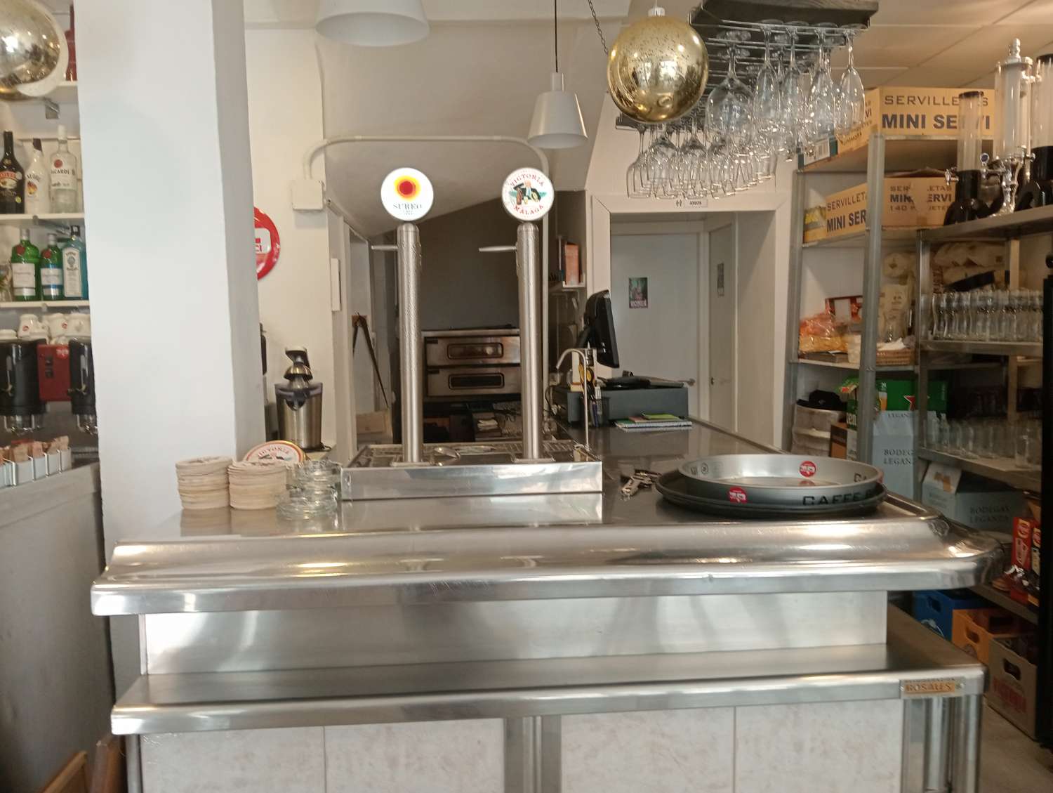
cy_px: 396
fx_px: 853
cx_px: 526
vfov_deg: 49.8
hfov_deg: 63.4
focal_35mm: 28
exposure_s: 1/50
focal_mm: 3.98
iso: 108
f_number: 1.8
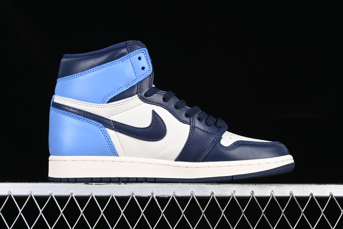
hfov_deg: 27.0
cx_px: 172
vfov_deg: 18.2
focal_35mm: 75
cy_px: 114
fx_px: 715
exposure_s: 1/60
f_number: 7.1
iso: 160
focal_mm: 50
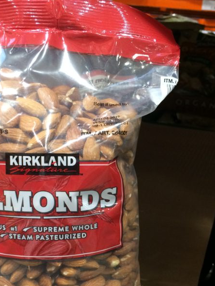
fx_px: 414
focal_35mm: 50
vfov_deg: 37.9
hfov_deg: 29.1
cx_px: 96
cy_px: 182
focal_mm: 4.15
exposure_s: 1/30
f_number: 2.2
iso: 160
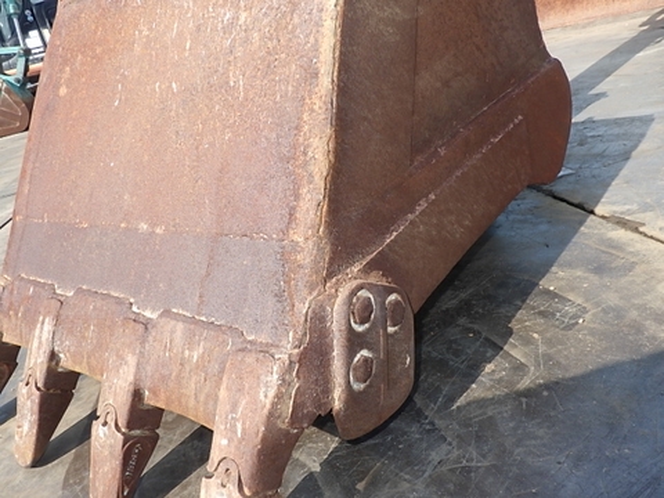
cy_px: 249
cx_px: 332
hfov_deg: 63.4
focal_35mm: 28
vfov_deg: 49.7
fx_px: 537
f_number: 4.2
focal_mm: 5
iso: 125
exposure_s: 1/400
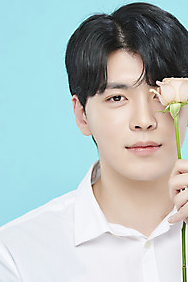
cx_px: 120
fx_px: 2224
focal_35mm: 284
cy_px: 119
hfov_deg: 4.8
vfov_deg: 7.3
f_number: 7.1
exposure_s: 1/125
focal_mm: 200
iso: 64
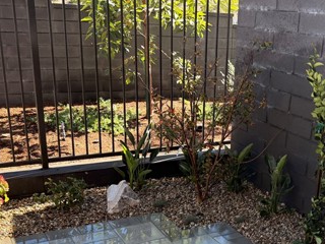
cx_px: 228
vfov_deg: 29.7
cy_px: 188
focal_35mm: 48
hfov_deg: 39.0
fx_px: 451
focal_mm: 6.76
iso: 100
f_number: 1.78
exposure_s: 1/1091
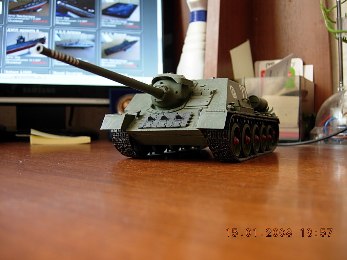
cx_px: 174
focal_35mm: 36
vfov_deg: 39.7
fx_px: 361
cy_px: 130
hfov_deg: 51.4
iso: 56
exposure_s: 1/4
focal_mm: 7.5
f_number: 2.7
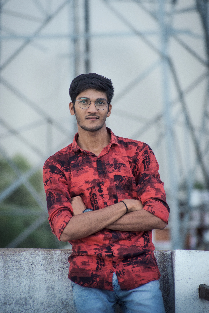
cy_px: 156
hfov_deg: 4.4
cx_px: 104
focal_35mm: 315
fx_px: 2743
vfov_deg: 6.5
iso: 160
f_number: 5.6
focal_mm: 210
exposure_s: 1/160
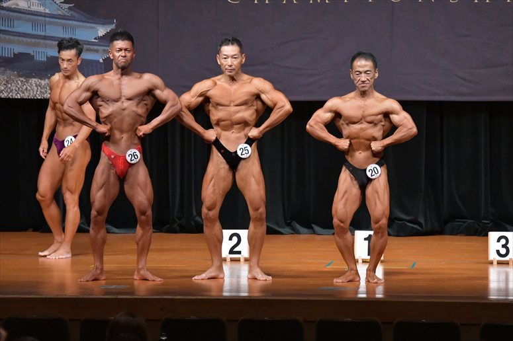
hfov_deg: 9.5
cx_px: 256
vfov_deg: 6.3
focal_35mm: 217
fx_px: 3091
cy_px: 170
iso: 6400
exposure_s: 1/400
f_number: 5.6
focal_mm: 145
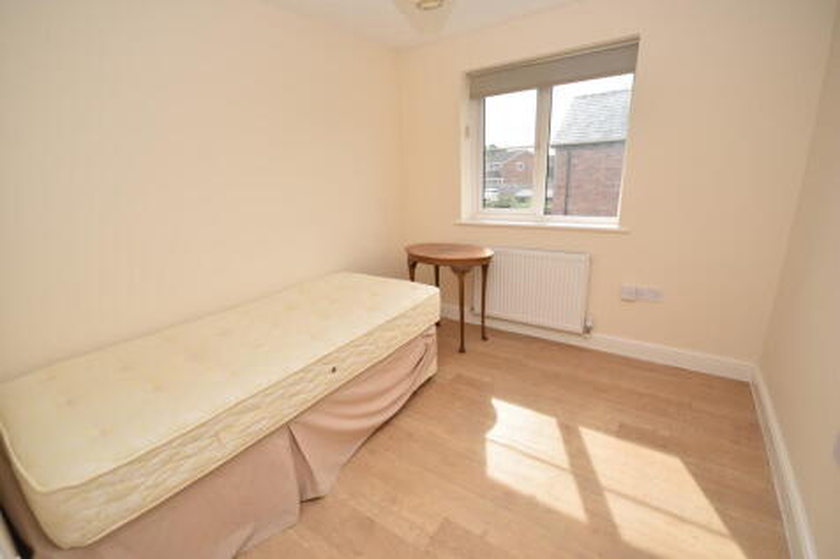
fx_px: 350
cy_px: 280
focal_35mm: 15
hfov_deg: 100.4
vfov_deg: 77.3
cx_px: 420
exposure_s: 1/200
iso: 100
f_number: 5
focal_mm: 10
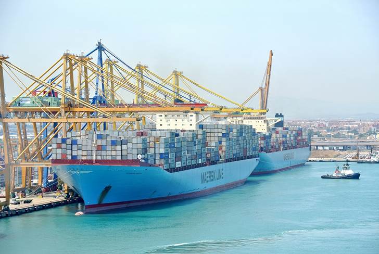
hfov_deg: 16.0
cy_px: 127
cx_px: 190
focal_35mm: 128
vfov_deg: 10.8
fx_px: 1350
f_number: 5.6
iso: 100
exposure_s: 1/500
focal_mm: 47.5
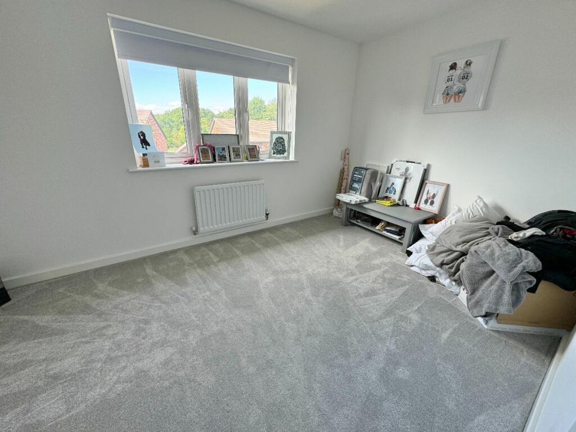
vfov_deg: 85.7
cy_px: 216
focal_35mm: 14
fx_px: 233
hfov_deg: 102.1
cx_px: 288
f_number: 2.2
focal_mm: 2.22
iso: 80
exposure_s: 1/99
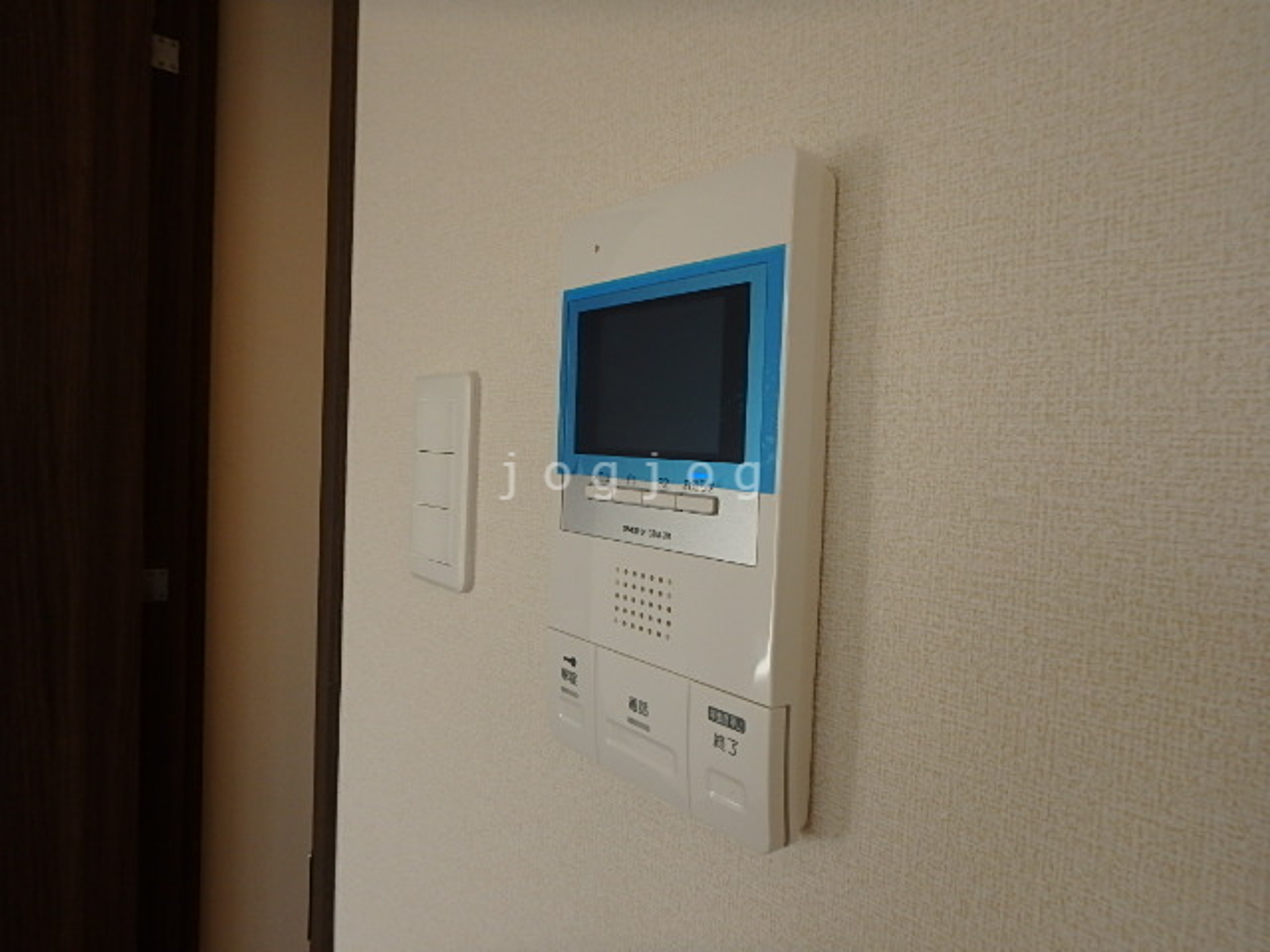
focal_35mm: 21
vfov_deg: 63.4
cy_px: 476
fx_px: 770
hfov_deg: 79.0
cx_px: 635
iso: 160
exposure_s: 1/60
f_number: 3.5
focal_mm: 3.7
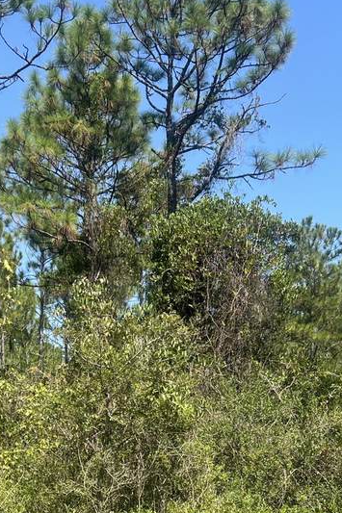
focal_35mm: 65
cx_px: 113
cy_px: 408
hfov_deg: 20.8
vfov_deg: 30.2
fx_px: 927
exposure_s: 1/1934
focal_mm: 5.7
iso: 50
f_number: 1.5
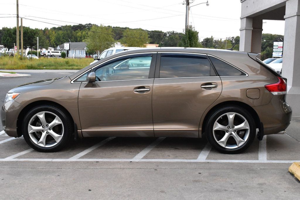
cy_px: 100
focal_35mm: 46
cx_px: 150
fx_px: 387
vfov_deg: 28.9
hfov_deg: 42.3
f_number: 9
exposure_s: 1/125
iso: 2500
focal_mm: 31
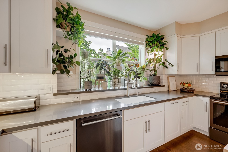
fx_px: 101
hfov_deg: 96.7
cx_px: 114
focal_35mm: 16
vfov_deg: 73.7
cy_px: 76
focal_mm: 16
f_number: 9
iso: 400
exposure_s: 1/200
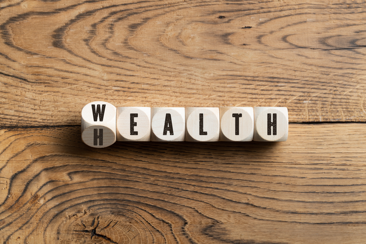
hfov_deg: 20.4
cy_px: 122
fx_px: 1017
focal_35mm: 100
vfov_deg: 13.7
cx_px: 183
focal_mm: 100
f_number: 8
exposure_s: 1/160
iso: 100
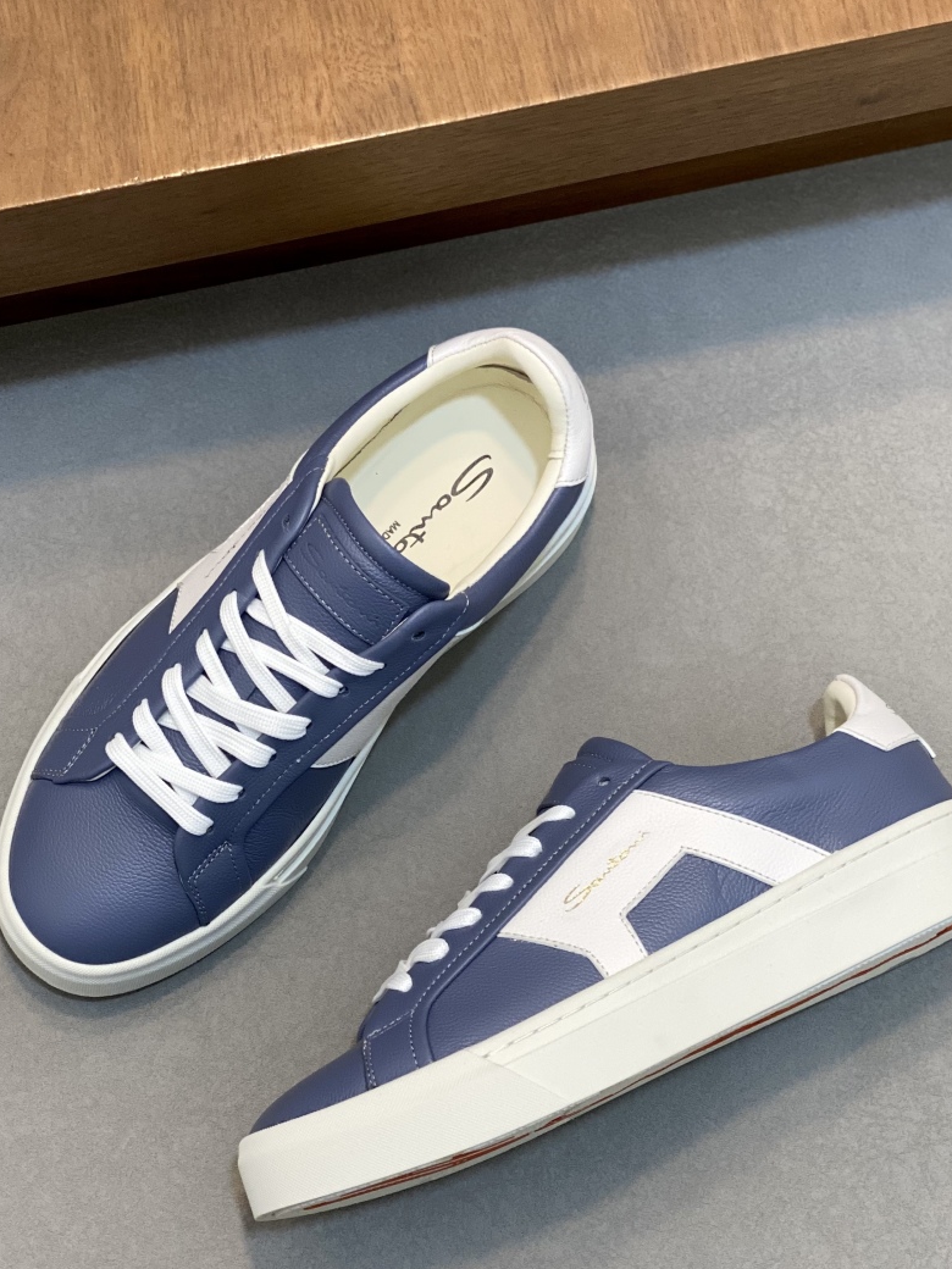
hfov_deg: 20.4
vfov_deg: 27.0
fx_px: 2640
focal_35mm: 72
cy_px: 752
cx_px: 419
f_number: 2
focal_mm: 6
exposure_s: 1/100
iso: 125
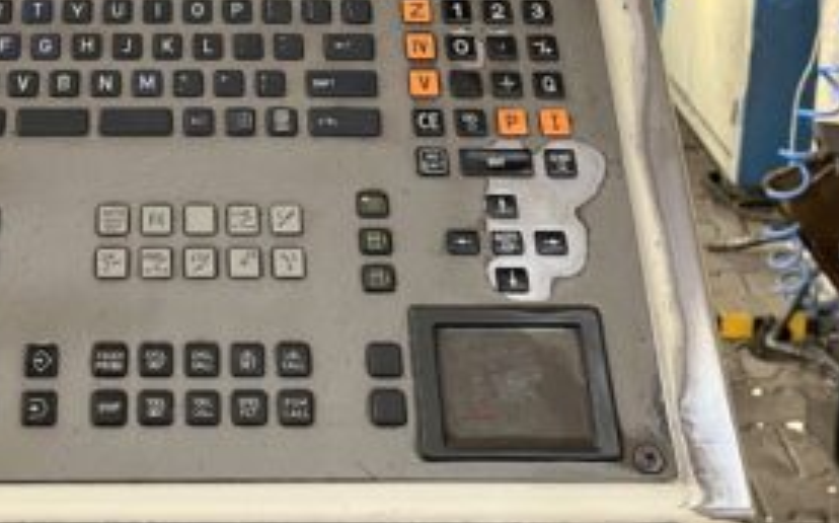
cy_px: -52
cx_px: 170
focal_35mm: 60
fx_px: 1371
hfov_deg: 33.1
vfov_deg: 20.6
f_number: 1.6
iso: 125
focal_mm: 5.1
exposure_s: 1/93
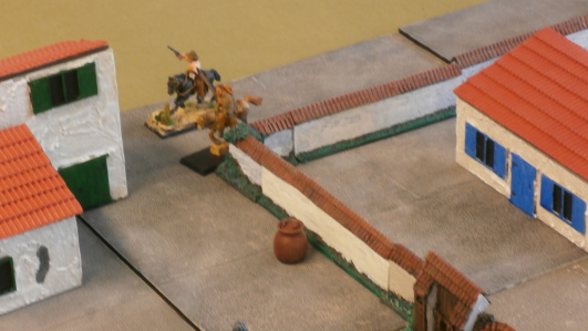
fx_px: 1903
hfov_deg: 17.6
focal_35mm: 122
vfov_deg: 9.9
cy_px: 194
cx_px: 292
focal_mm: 19.6
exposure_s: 1/10
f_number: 5.8
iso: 200
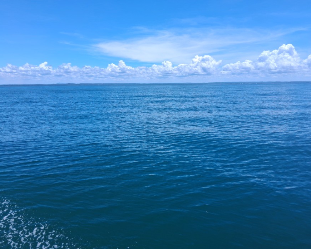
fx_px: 258
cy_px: 128
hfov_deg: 62.2
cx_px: 163
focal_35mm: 28
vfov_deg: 51.5
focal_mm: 3.98
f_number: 1.8
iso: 25
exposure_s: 1/617
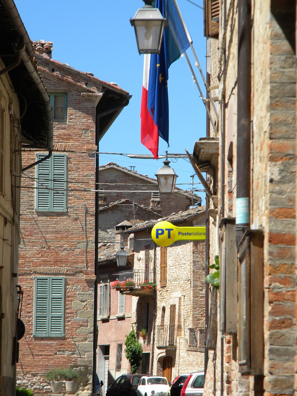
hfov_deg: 8.1
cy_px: 198
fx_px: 2093
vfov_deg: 10.8
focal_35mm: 183
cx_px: 148
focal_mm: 33.1
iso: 80
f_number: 5.2
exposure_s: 1/368
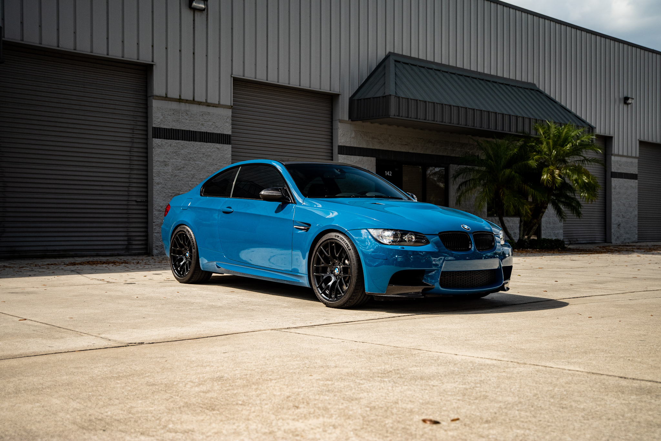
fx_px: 808
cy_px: 220
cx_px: 330
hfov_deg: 44.5
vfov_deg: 30.5
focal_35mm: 44
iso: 320
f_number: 3.2
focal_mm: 44
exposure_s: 1/4000
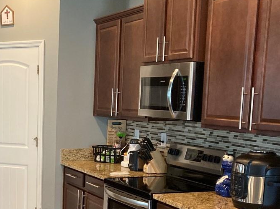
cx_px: 9
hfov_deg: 27.5
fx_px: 542
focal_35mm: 67
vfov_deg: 21.5
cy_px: 185
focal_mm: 3.99
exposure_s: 1/60
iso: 250
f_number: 1.8
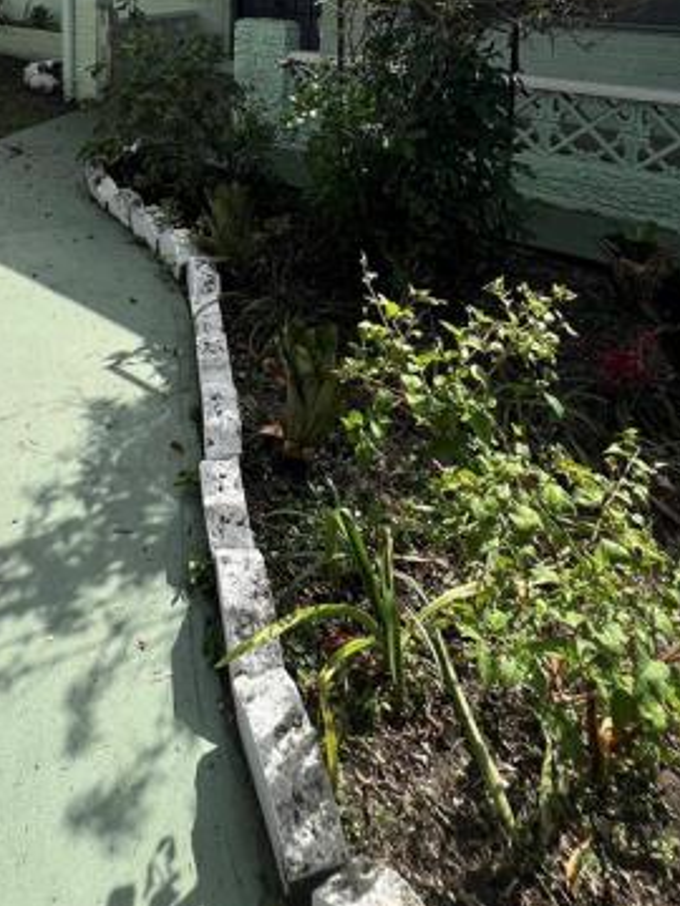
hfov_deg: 49.7
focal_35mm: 26
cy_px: 78
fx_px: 681
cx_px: 128
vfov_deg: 57.1
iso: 32
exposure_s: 1/1206
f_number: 1.8
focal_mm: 1.57
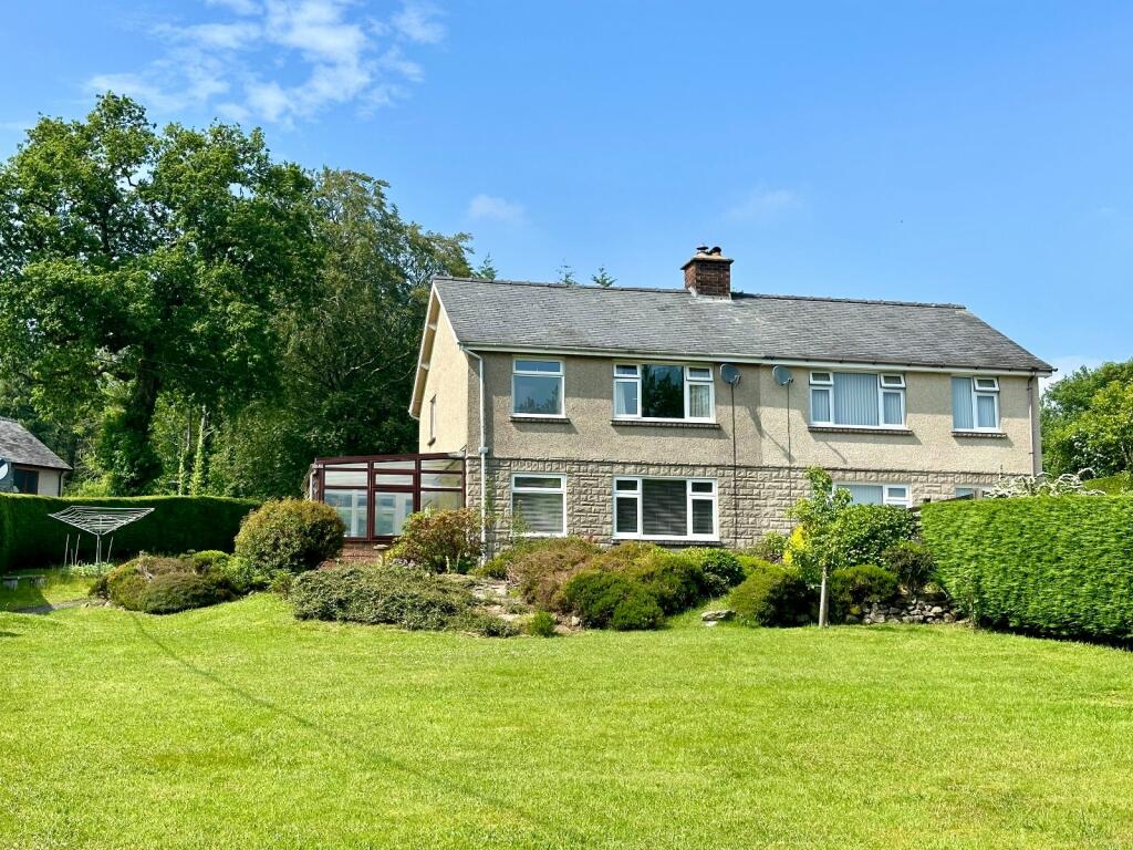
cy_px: 425
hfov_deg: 39.7
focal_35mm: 48
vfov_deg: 30.3
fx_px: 1571
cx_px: 566
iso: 64
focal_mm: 6.86
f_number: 1.78
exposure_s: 1/3155
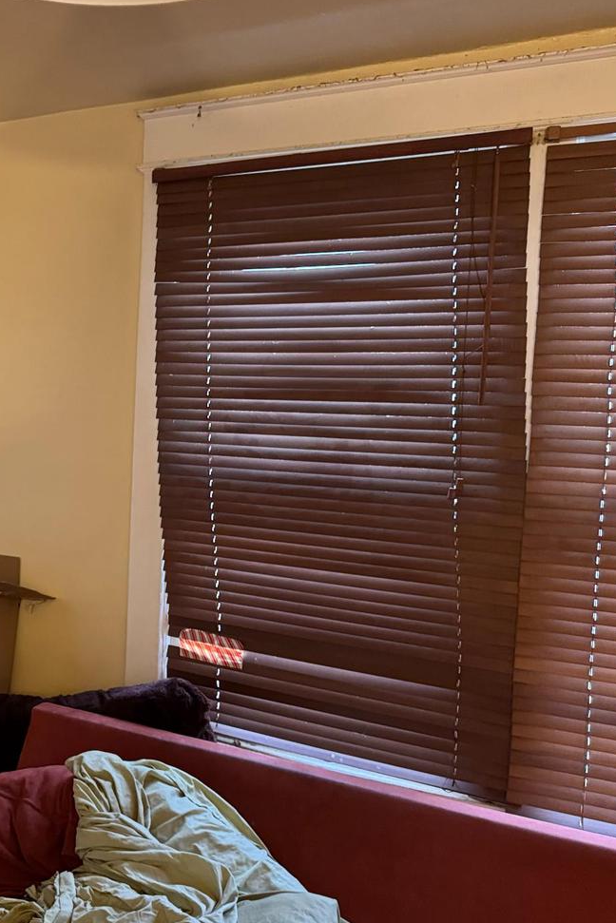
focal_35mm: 37
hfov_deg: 33.4
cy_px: 463
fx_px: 949
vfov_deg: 51.9
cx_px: 21
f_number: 1.78
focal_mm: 6.76
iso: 800
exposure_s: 1/60
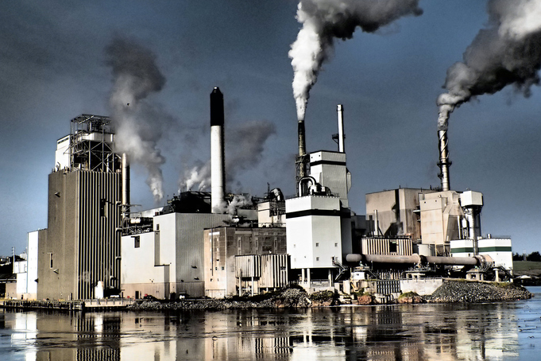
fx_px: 721
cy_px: 182
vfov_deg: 28.1
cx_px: 270
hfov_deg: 41.1
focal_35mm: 48
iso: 100
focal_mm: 8.41
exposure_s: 1/160
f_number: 13
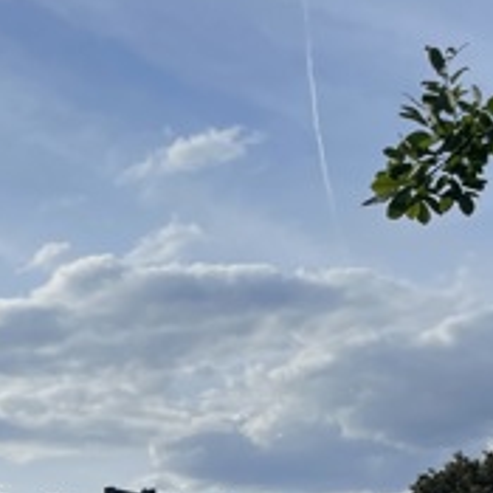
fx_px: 1353
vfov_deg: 19.8
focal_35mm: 84
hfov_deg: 19.6
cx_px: -79
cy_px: 527
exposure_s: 1/9804
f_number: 1.6
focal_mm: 4.2
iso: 32
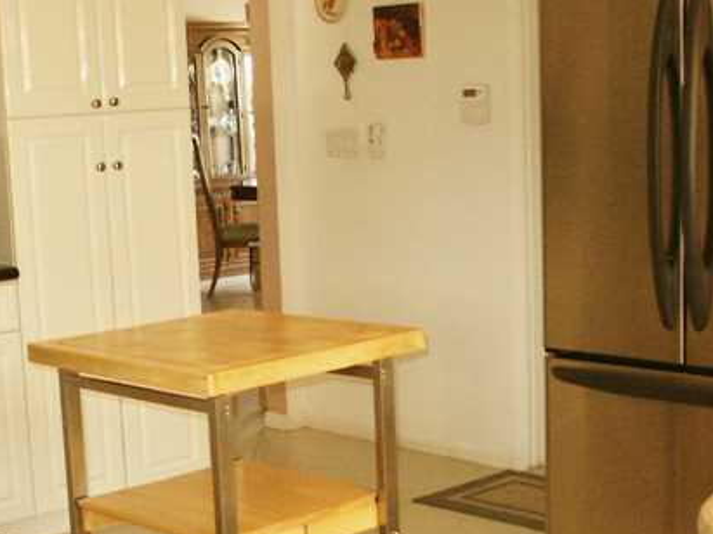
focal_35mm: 74
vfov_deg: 19.8
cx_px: 243
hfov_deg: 26.2
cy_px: 352
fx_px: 1524
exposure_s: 1/45
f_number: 3
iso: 200
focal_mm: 7.86
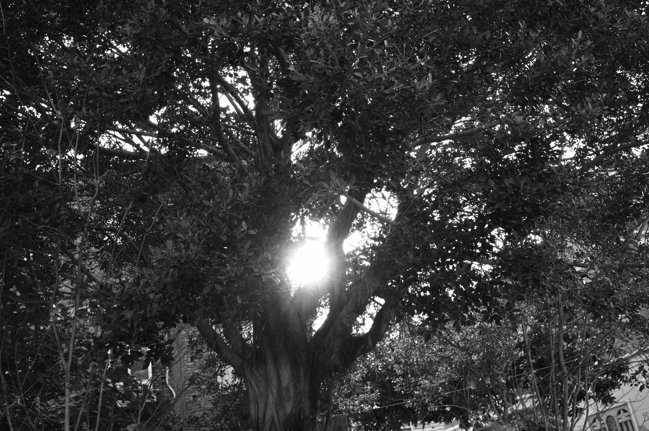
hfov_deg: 49.6
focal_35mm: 39
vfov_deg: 34.1
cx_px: 324
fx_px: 702
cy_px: 216
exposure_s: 1/80
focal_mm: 26
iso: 250
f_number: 8
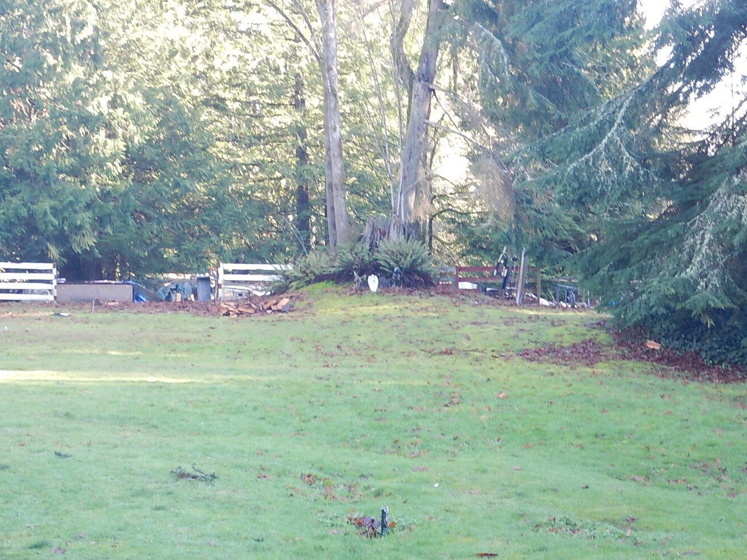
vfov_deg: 18.2
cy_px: 316
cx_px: 318
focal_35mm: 81
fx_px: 1748
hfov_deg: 24.1
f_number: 4.5
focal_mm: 12
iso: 220
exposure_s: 1/30
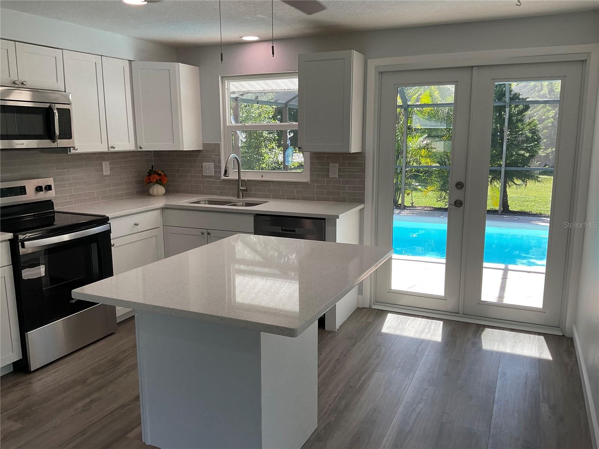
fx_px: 502
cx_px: 300
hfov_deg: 61.7
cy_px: 224
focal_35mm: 29
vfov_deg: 48.2
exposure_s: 1/120
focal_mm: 3
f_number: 1.8
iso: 25
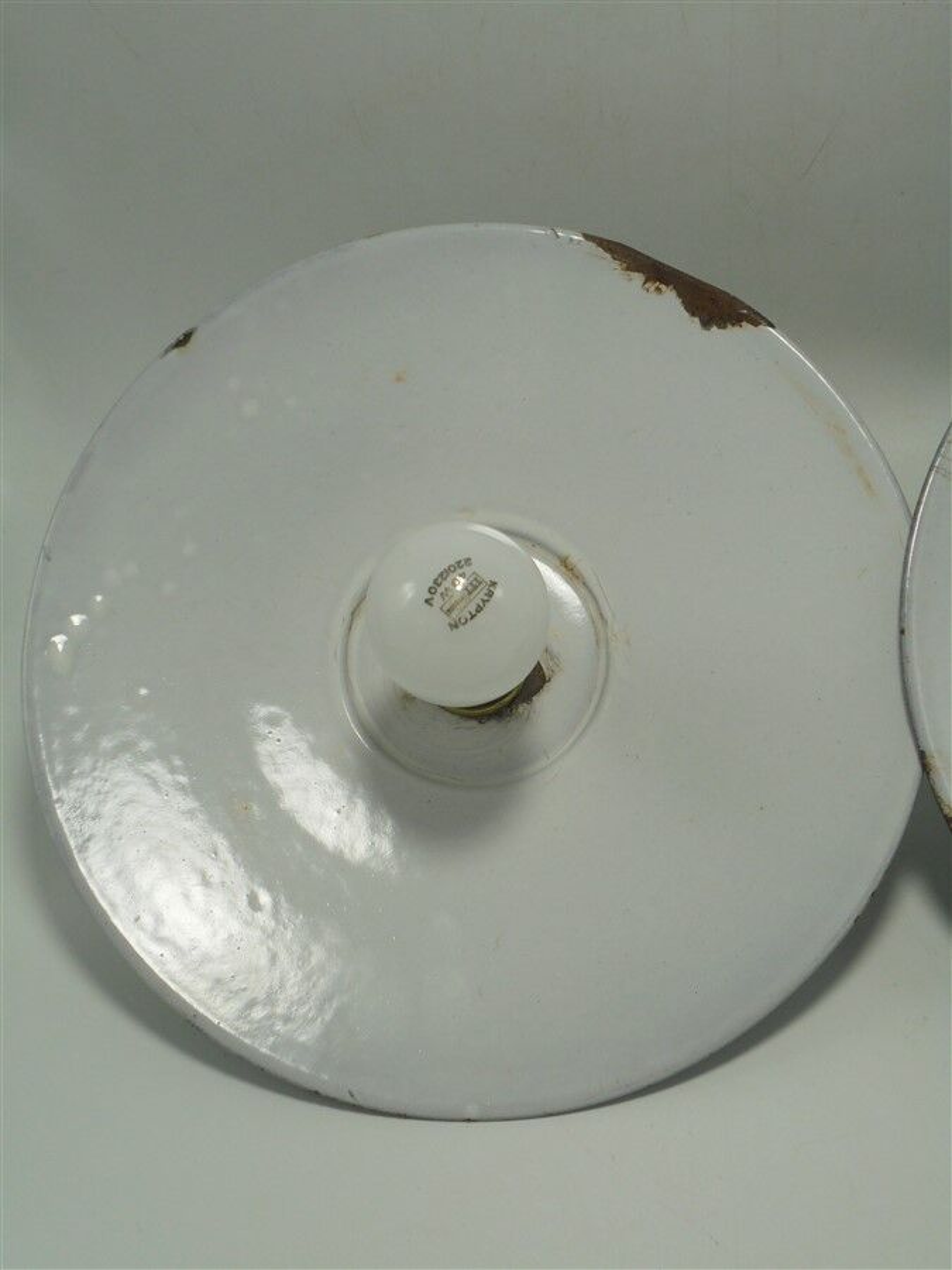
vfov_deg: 49.0
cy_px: 635
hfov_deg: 37.7
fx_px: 1393
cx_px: 476
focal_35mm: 38
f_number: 4.2
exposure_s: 1/160
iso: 100
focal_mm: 6.9
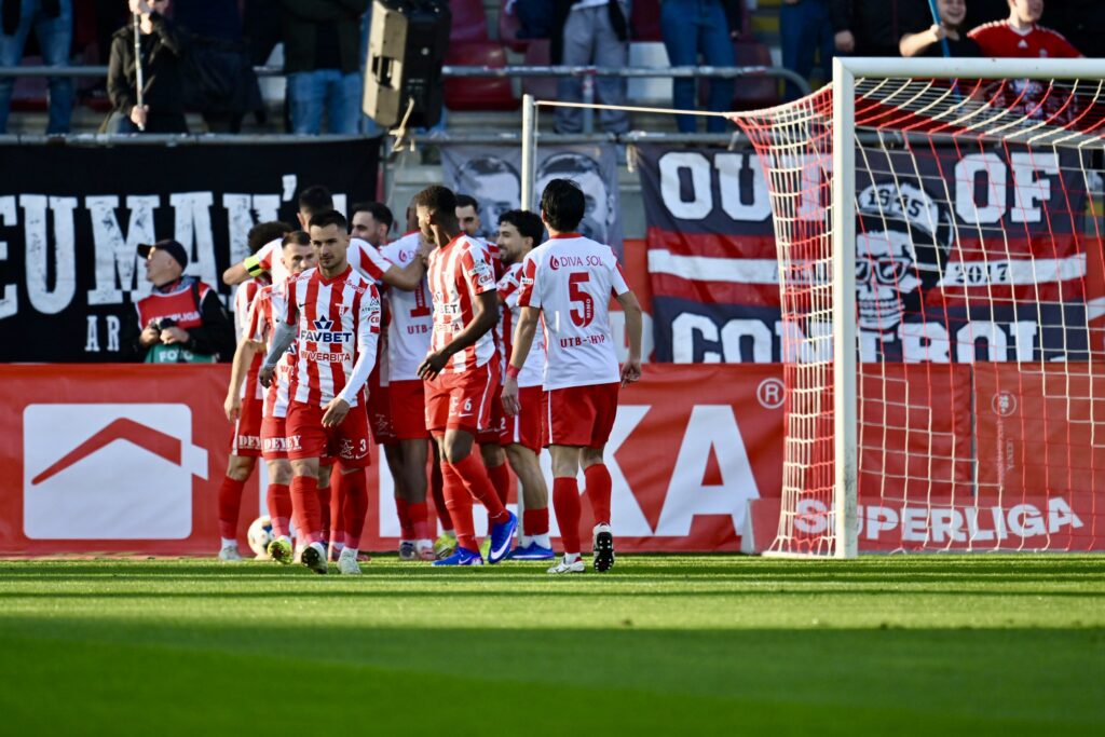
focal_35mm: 560
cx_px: 552
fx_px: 17190
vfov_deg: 2.5
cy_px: 368
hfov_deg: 3.7
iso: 560
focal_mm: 560
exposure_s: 1/1600
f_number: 4
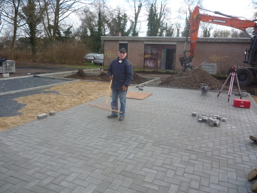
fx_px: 223
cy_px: 96
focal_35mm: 30
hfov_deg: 60.0
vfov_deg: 46.8
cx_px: 128
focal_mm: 5.2
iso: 100
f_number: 4
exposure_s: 1/125
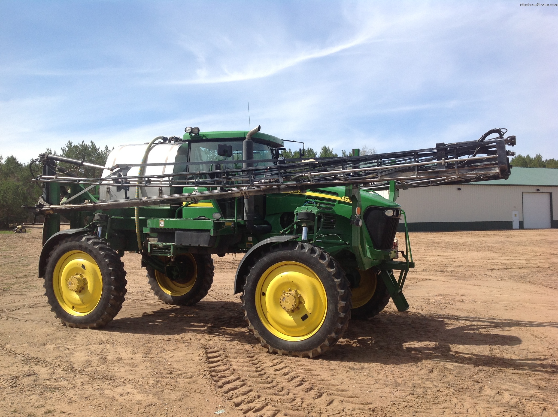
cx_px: 279
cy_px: 208
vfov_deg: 40.6
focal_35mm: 35
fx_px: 563
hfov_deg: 52.7
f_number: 2.4
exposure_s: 1/1681
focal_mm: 4.28
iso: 50
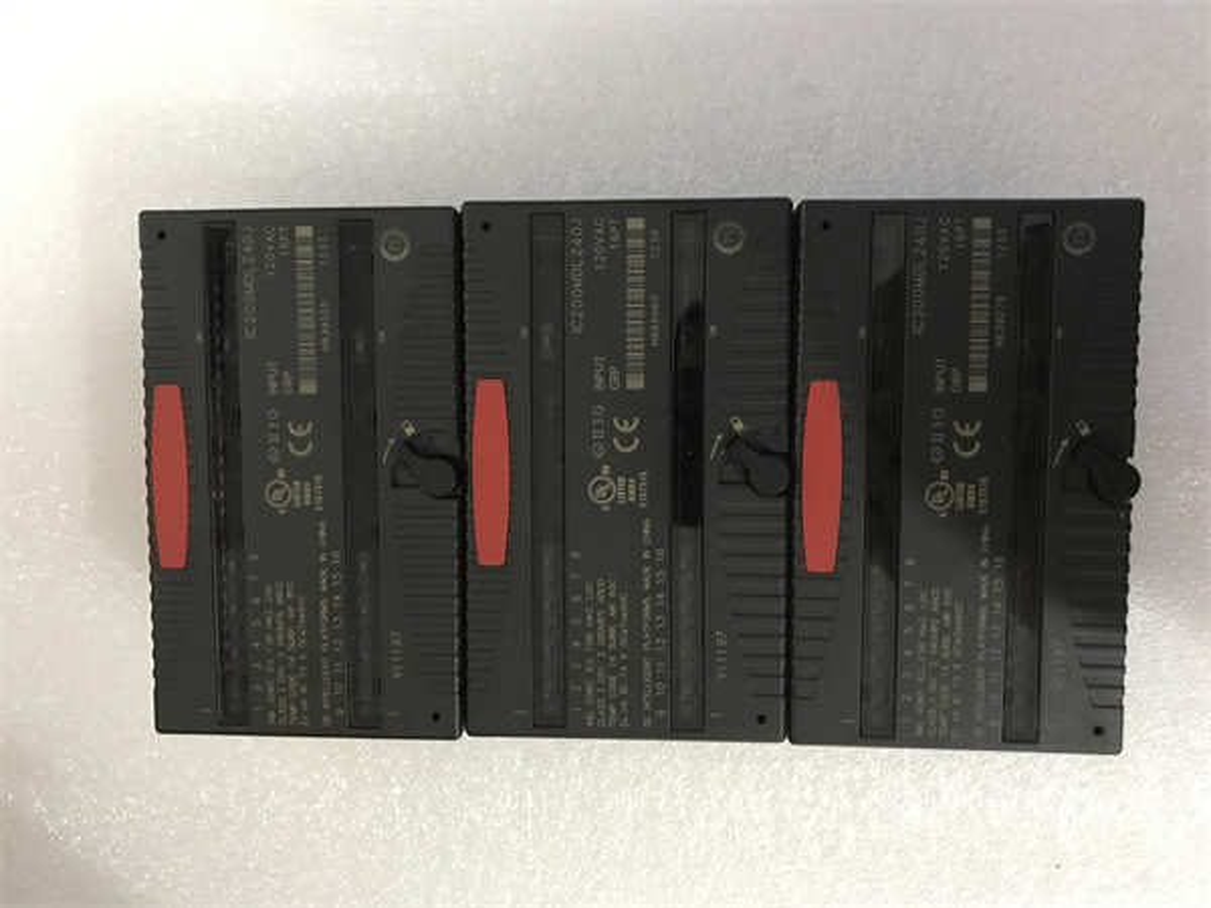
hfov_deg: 63.4
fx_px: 980
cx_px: 606
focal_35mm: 28
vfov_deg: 49.7
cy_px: 454
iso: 80
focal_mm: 3.99
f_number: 1.8
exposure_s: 1/6
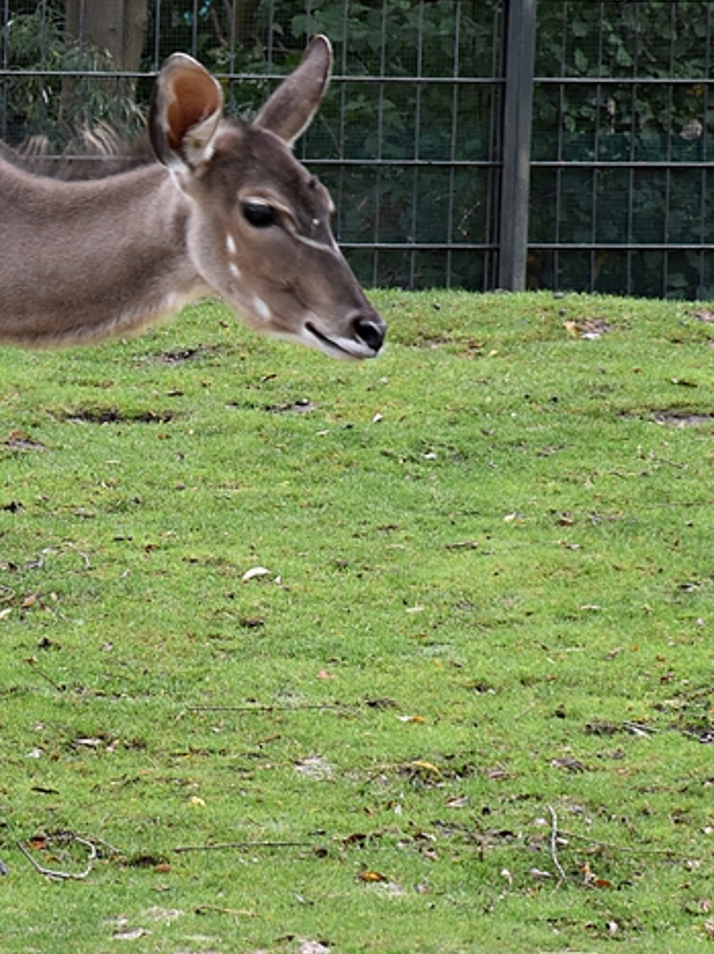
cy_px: 367
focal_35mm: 444
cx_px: -20
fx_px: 12222
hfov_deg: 3.3
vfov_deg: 4.5
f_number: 9
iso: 800
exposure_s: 1/125
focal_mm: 140
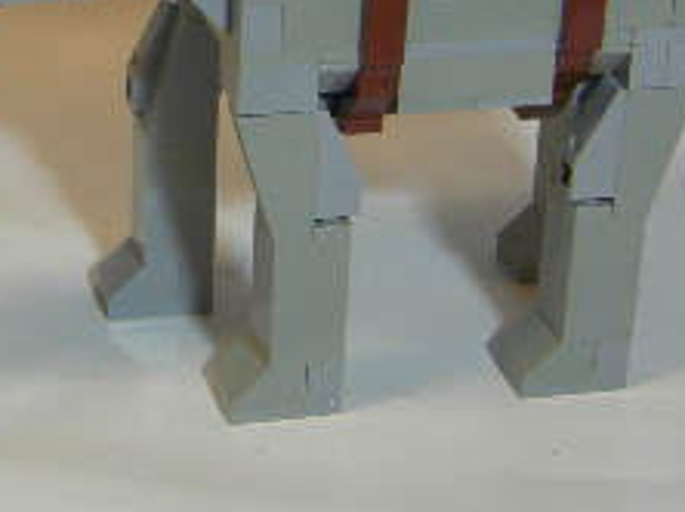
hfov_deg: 18.6
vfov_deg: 13.8
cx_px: 59
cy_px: -108
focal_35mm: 104
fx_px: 2056
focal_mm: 7.5
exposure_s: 1/16.7
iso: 64
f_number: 2.7
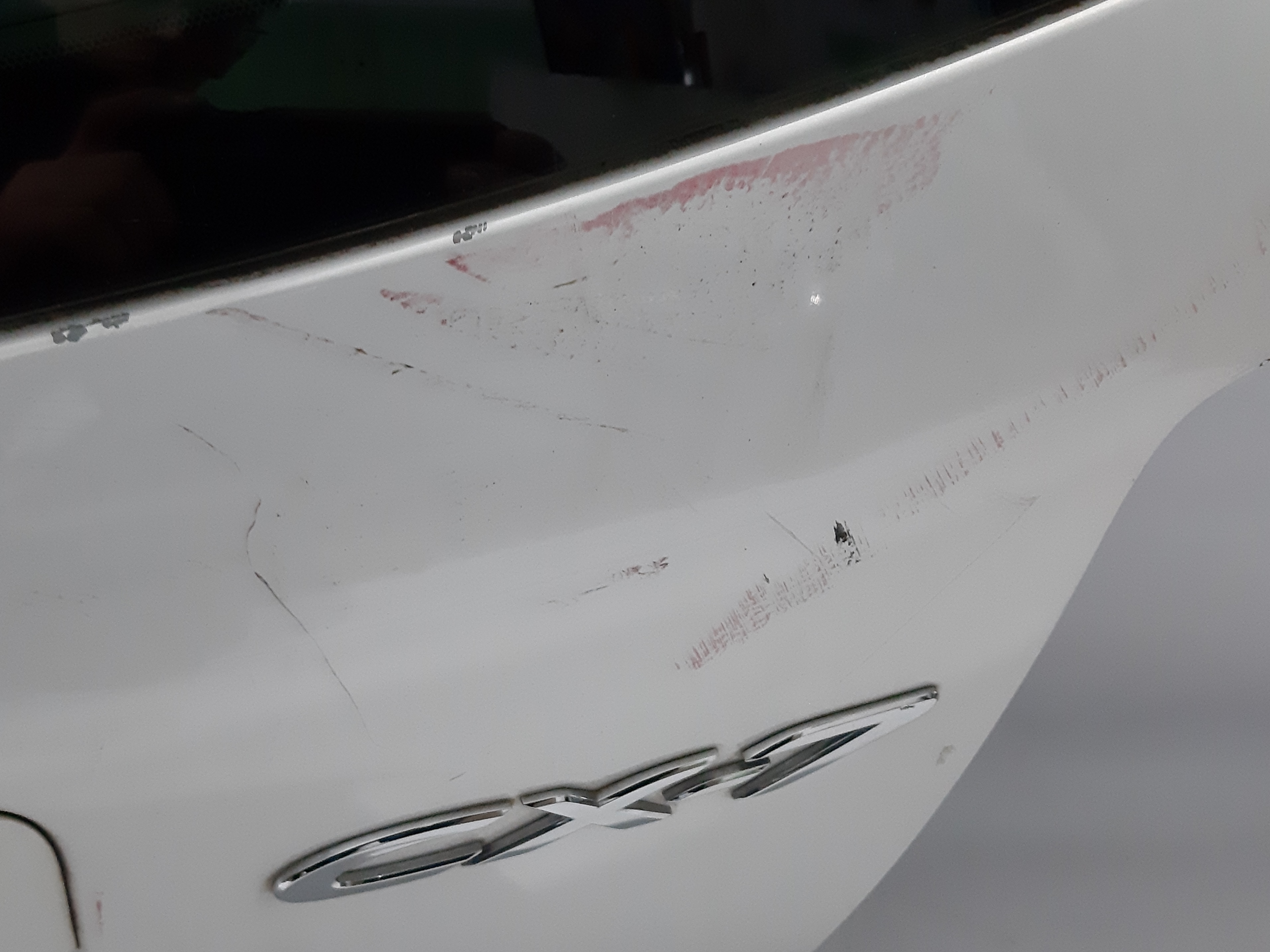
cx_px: 532
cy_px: 513
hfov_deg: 46.6
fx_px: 1467
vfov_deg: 35.9
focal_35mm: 40
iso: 400
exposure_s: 1/25
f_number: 1.7
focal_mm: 3.93
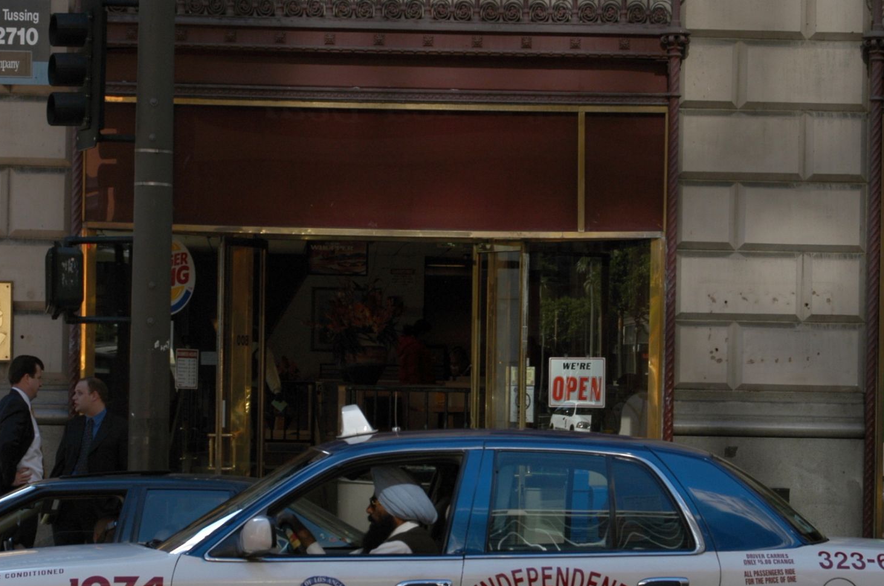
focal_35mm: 147
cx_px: 436
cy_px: 339
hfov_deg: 14.0
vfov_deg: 9.3
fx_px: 3604
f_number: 7.1
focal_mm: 70
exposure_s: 1/180
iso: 200
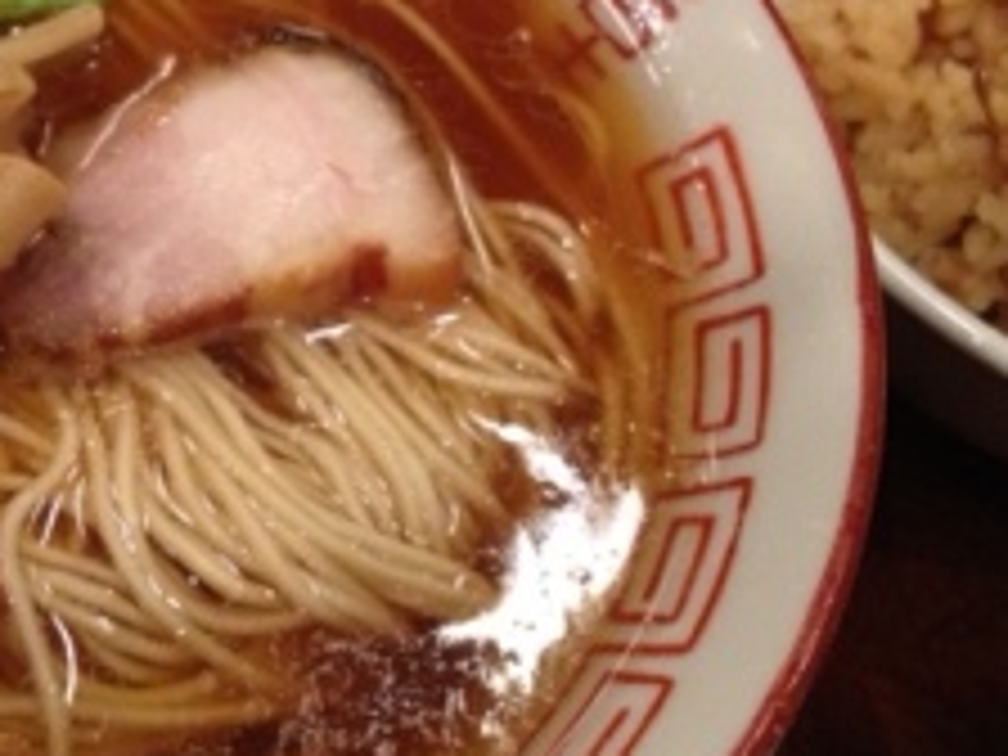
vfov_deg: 18.8
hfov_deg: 24.6
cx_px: 212
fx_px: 2271
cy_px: 241
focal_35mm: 78
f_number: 2.4
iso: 250
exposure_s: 1/20
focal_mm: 4.28
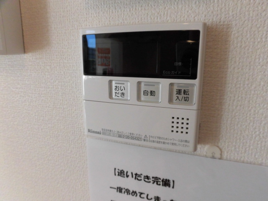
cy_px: 100
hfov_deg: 71.6
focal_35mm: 24
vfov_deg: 56.8
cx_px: 134
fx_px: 186
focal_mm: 4.3
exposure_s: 1/80
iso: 125
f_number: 3.1
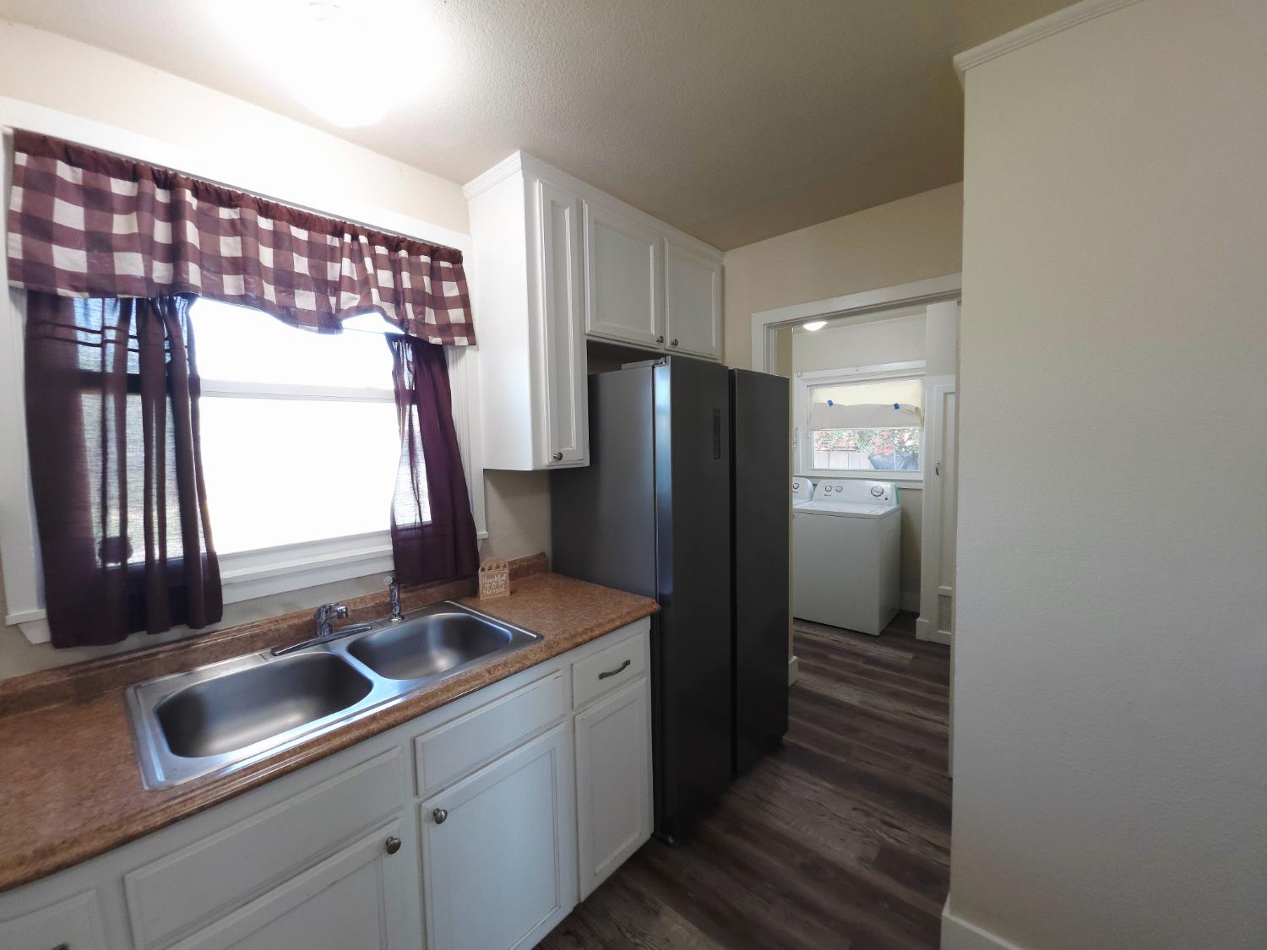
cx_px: 634
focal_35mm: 13
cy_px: 475
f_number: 1.9
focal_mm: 2.2
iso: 160
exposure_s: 1/30
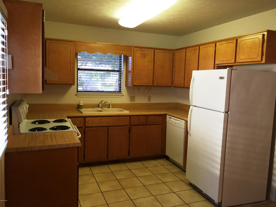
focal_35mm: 29
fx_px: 231
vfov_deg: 48.2
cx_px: 138
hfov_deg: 61.7
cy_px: 104
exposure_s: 1/30
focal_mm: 4.15
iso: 50
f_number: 2.2
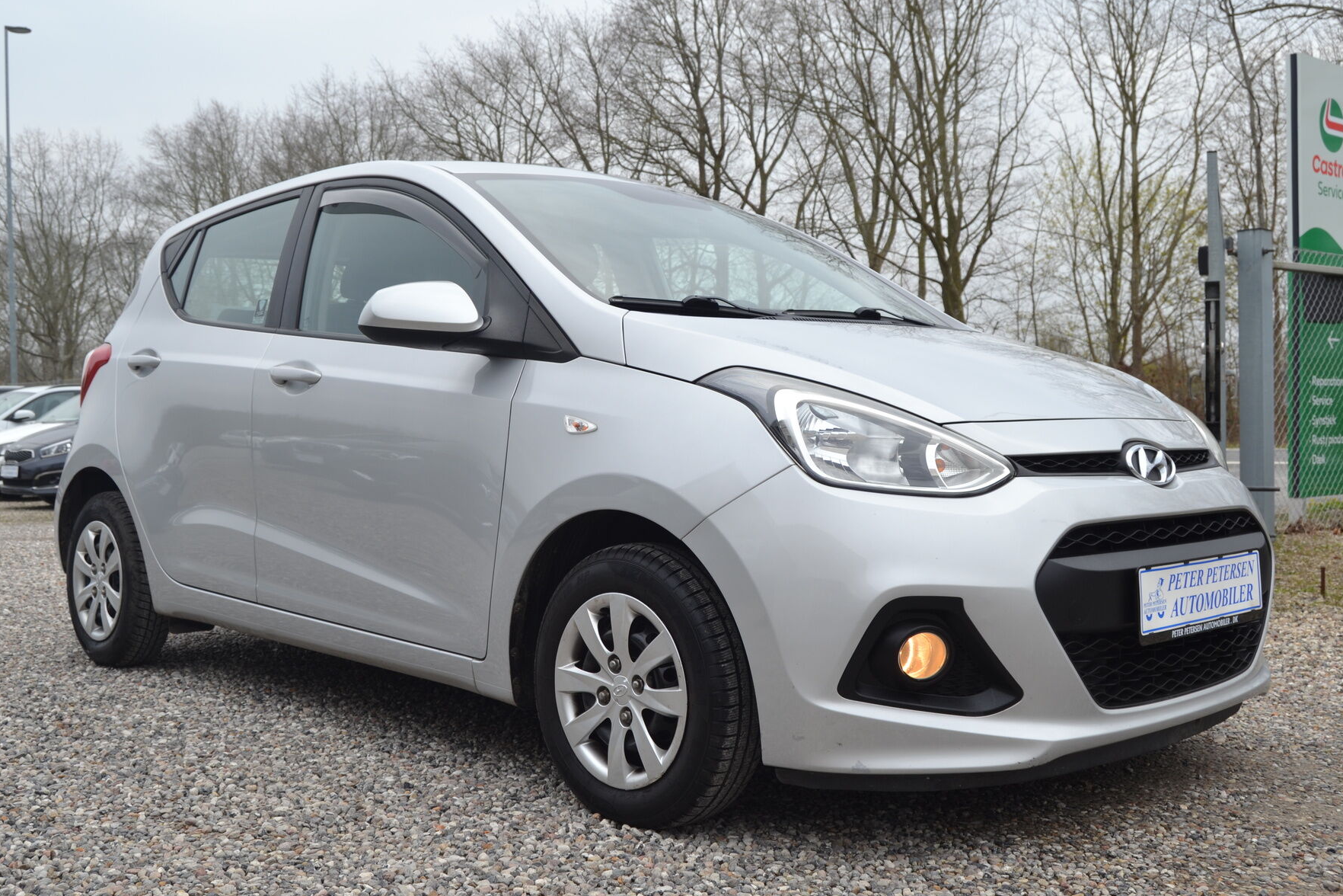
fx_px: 1400
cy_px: 443
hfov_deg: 51.2
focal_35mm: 38
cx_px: 656
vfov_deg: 35.5
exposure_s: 1/200
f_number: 7.1
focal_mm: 23
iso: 100
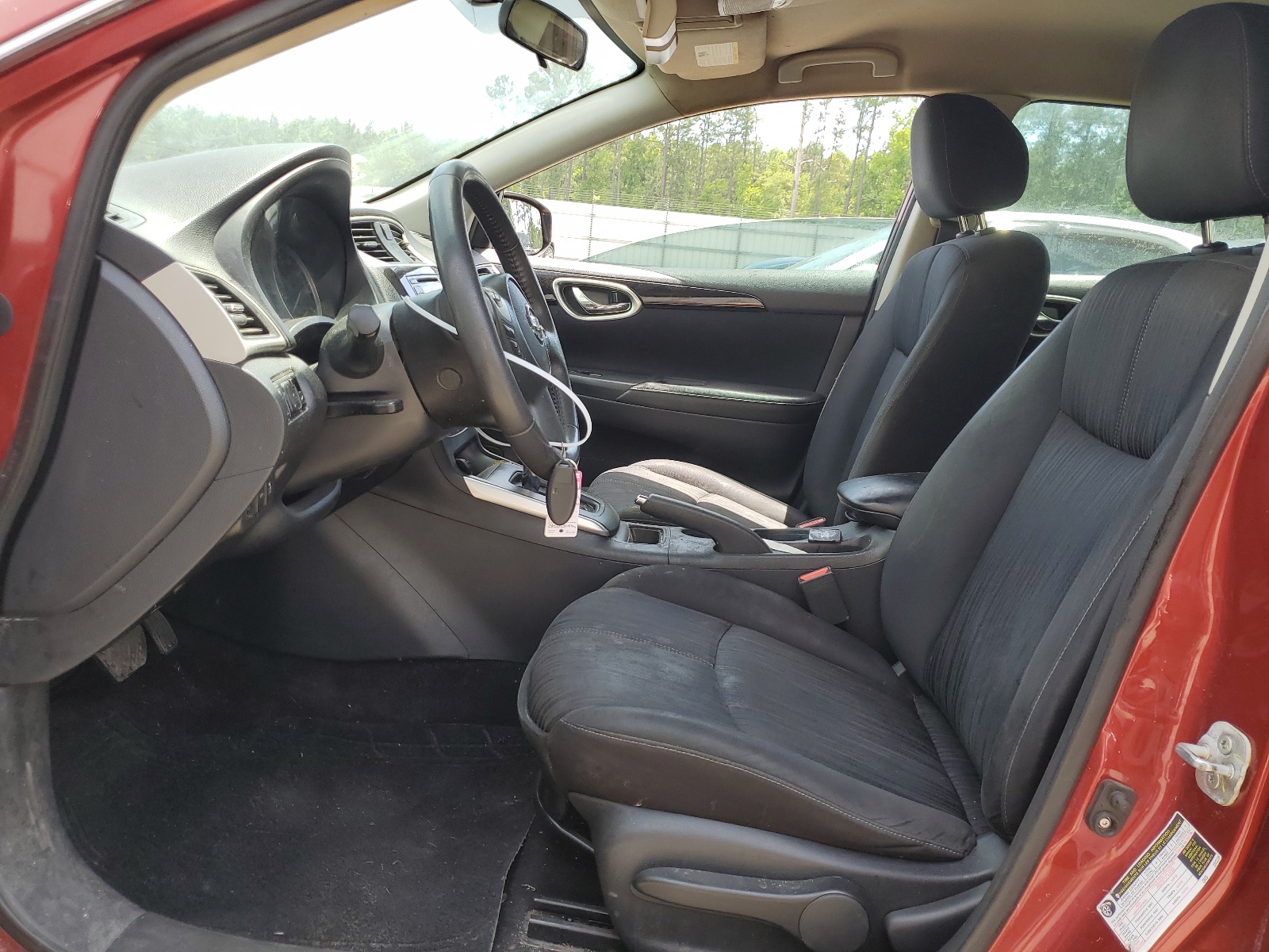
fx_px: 953
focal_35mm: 26
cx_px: 634
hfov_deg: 67.3
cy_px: 476
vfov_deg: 53.1
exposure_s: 1/400
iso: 50
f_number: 1.5
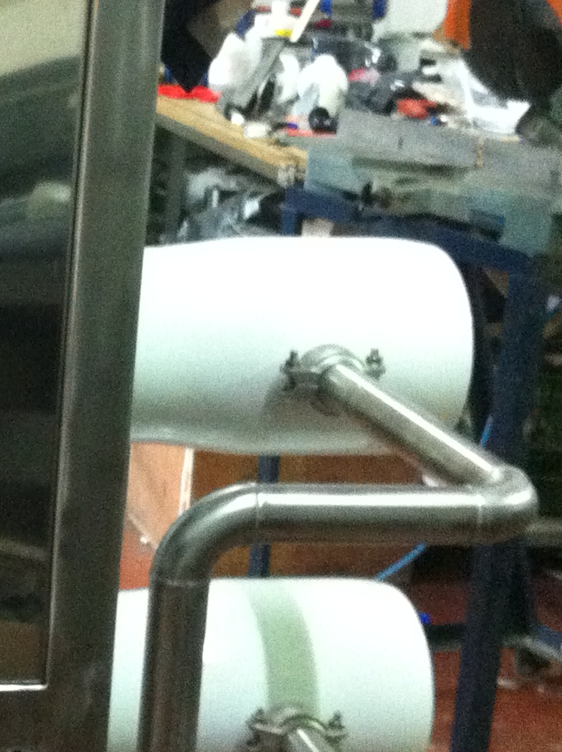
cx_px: -153
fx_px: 2149
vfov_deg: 19.9
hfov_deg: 14.3
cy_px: 383
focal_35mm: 99
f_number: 2.8
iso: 500
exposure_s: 1/17
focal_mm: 3.85
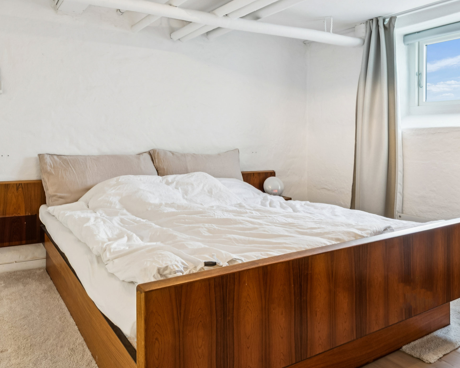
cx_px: 198
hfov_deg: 60.2
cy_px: 143
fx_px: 395
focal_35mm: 29
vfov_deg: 49.6
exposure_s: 1/2.5
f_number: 13
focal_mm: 18
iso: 400
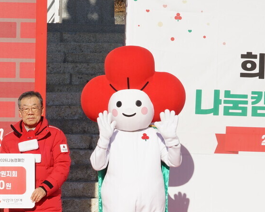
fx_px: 1247
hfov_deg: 12.1
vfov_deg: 9.7
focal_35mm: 159
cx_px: 39
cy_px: 150
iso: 400
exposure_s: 1/250
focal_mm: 87
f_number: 22
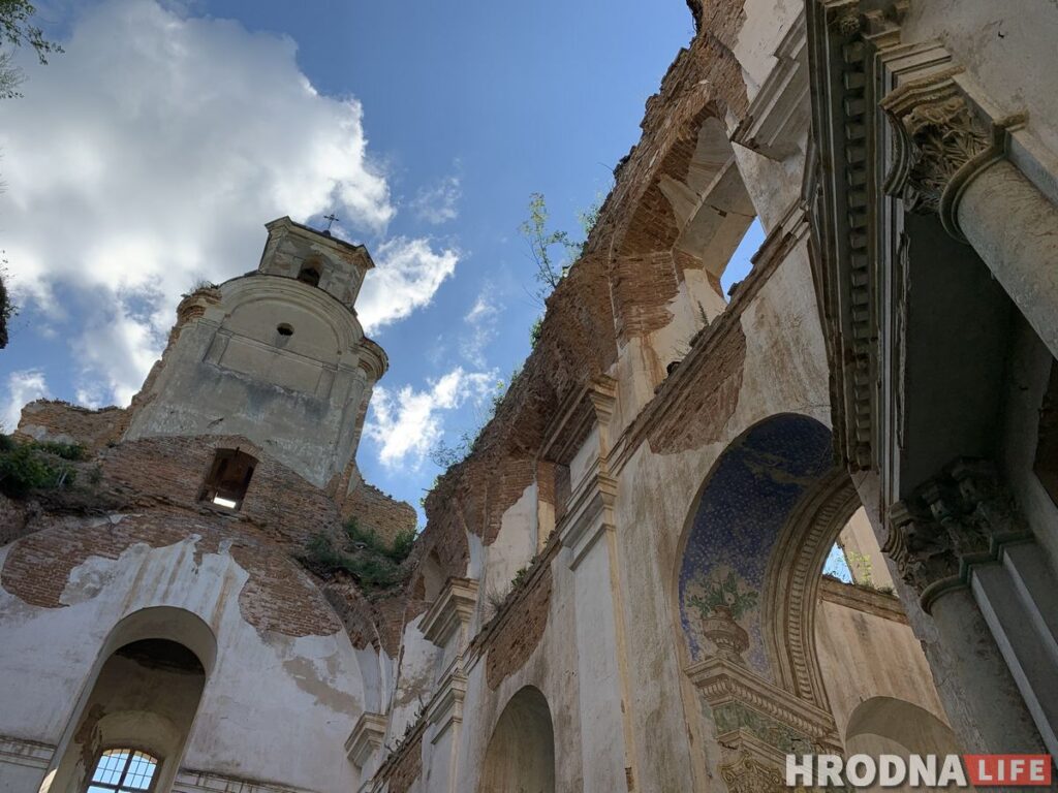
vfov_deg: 53.1
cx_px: 529
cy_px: 396
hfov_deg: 67.3
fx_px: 795
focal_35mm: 26
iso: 25
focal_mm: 4.25
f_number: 1.8
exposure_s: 1/1585
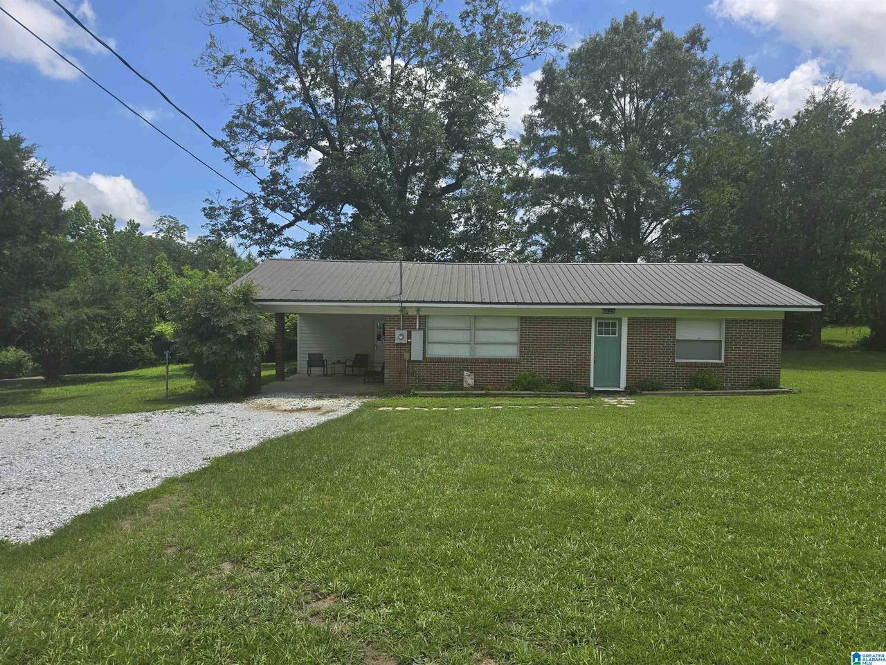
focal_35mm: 23
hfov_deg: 73.9
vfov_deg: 58.9
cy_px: 332
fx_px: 589
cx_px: 443
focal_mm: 6.3
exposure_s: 1/779
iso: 12
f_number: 1.7
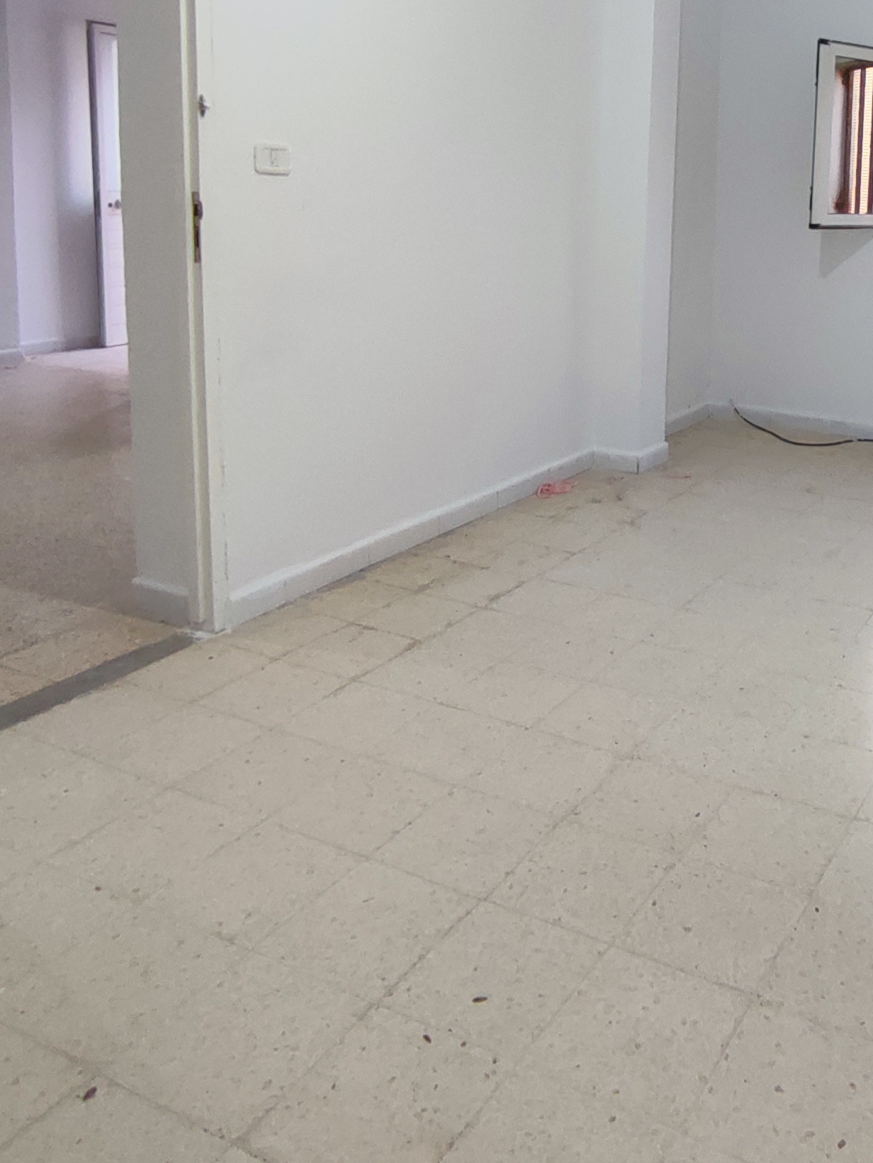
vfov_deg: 54.8
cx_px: 757
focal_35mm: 32
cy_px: 329
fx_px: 1075
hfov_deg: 41.3
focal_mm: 1.65
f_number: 2.2
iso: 344
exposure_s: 1/50
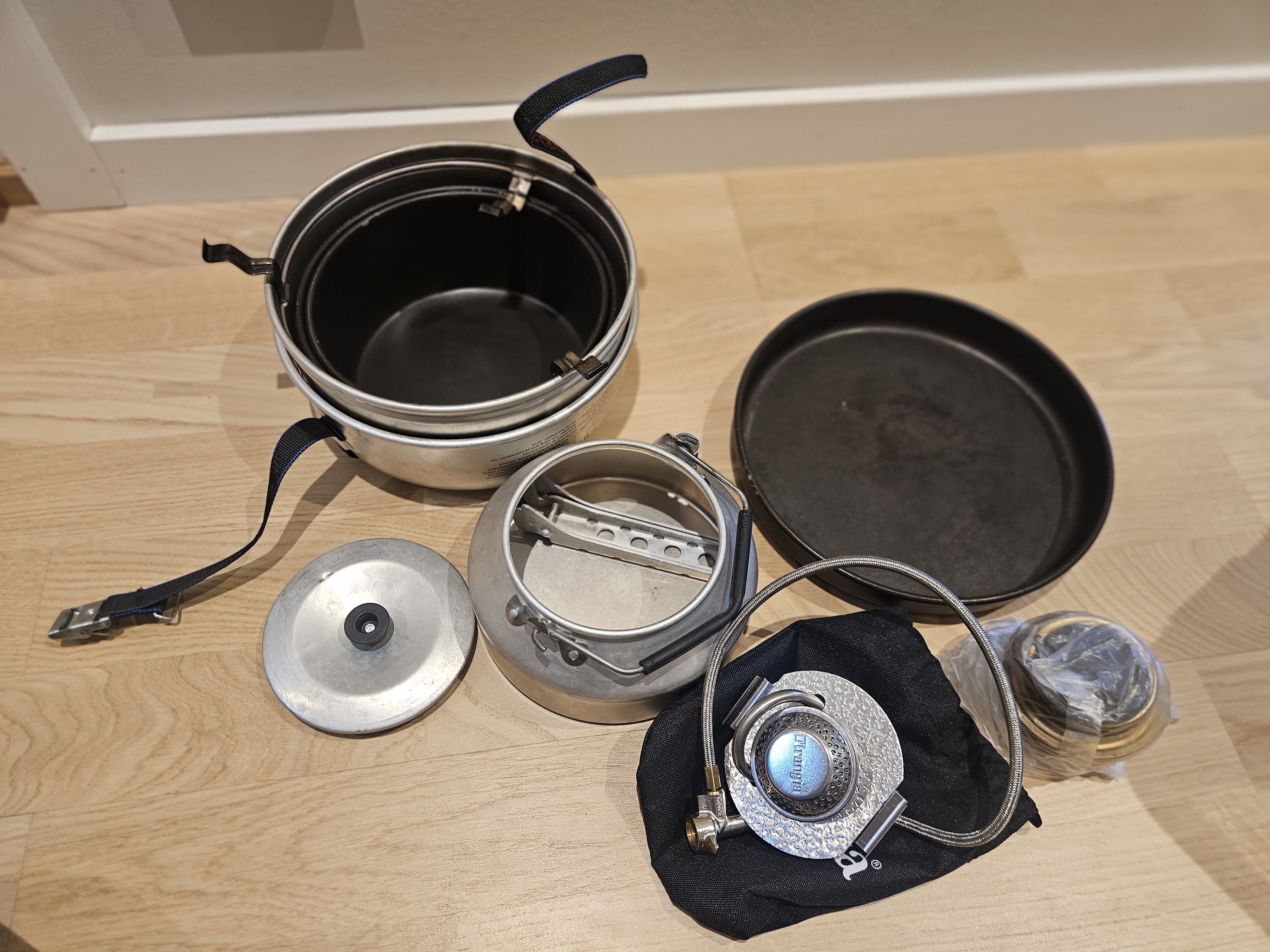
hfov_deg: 73.9
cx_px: 635
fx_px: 844
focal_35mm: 23
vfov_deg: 58.9
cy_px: 476
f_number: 1.8
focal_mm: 5.4
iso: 320
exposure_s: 1/100
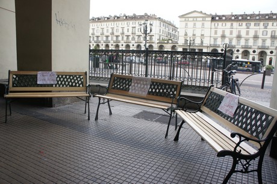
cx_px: 138
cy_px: 92
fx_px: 208
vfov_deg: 47.9
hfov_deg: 67.4
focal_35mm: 27
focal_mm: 18
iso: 400
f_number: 5
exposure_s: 1/125
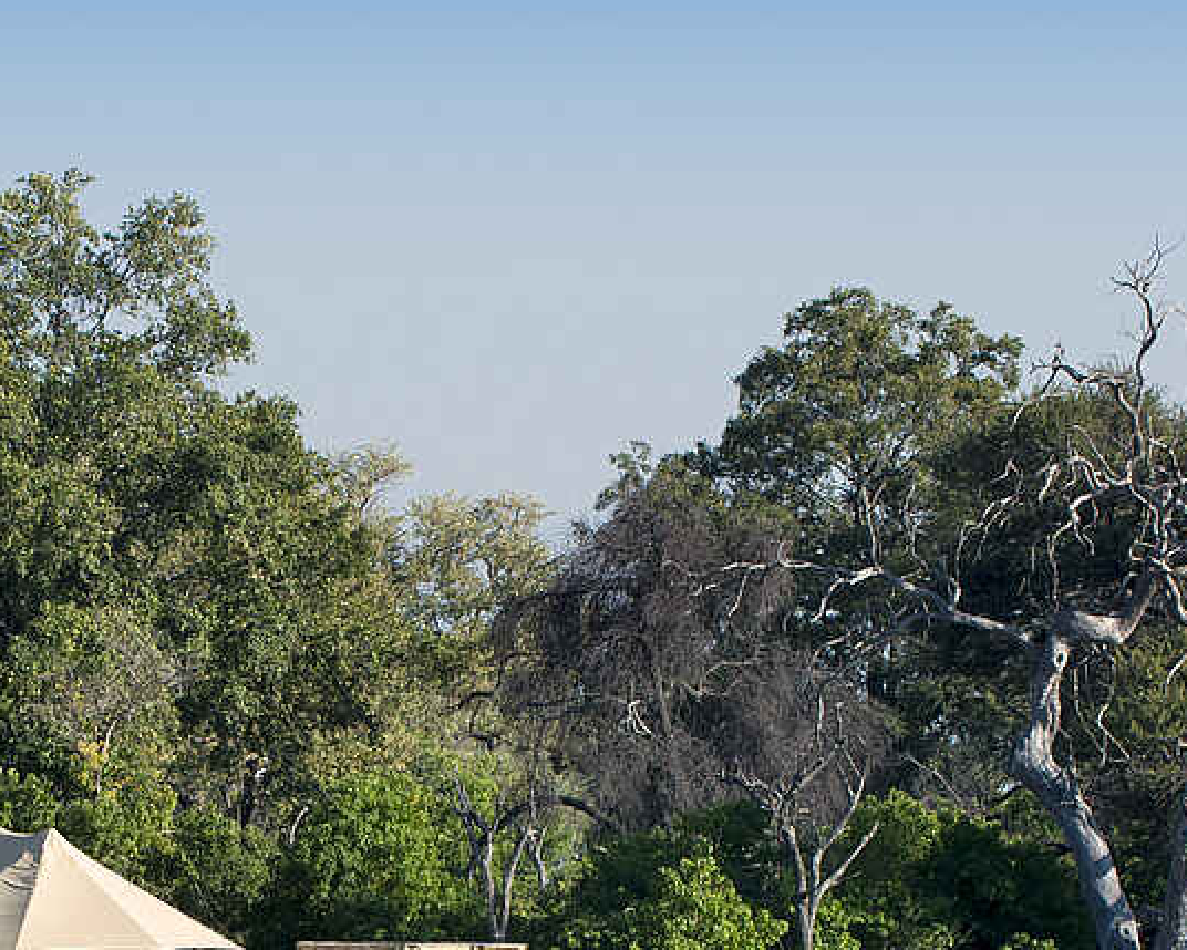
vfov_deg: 4.5
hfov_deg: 5.6
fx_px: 12052
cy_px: 987
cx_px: 193
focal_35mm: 343
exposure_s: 1/250
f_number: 8
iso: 200
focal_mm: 102
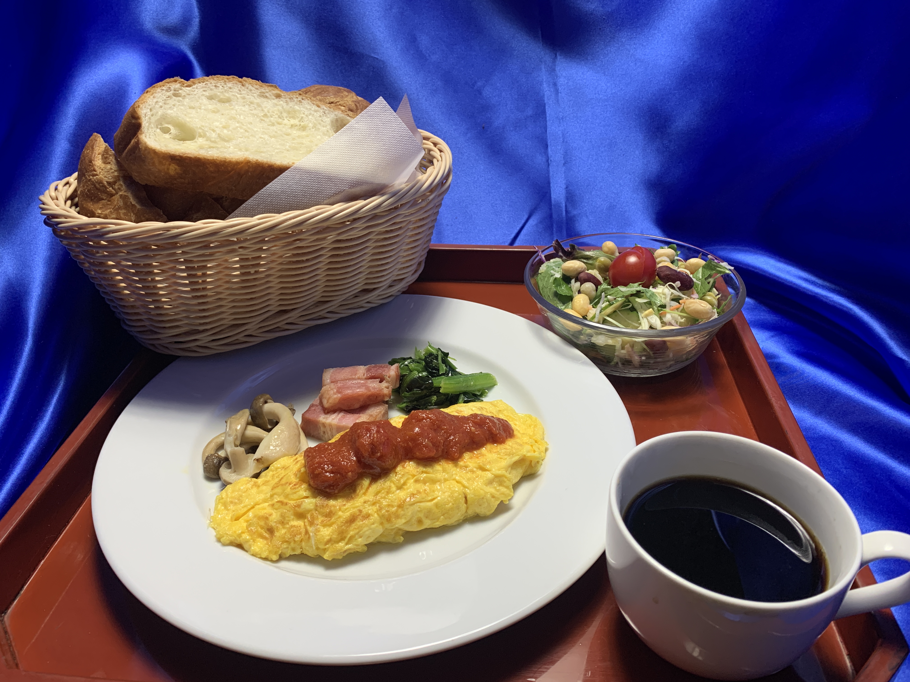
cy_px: 341
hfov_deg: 67.3
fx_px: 683
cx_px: 455
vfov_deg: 53.1
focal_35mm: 26
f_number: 1.8
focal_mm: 4.25
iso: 100
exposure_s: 1/92
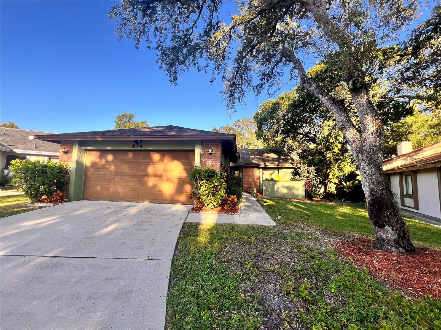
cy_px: 165
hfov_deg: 106.2
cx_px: 220
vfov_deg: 89.9
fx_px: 166
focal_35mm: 13
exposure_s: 1/285
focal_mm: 1.57
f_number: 1.8
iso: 32
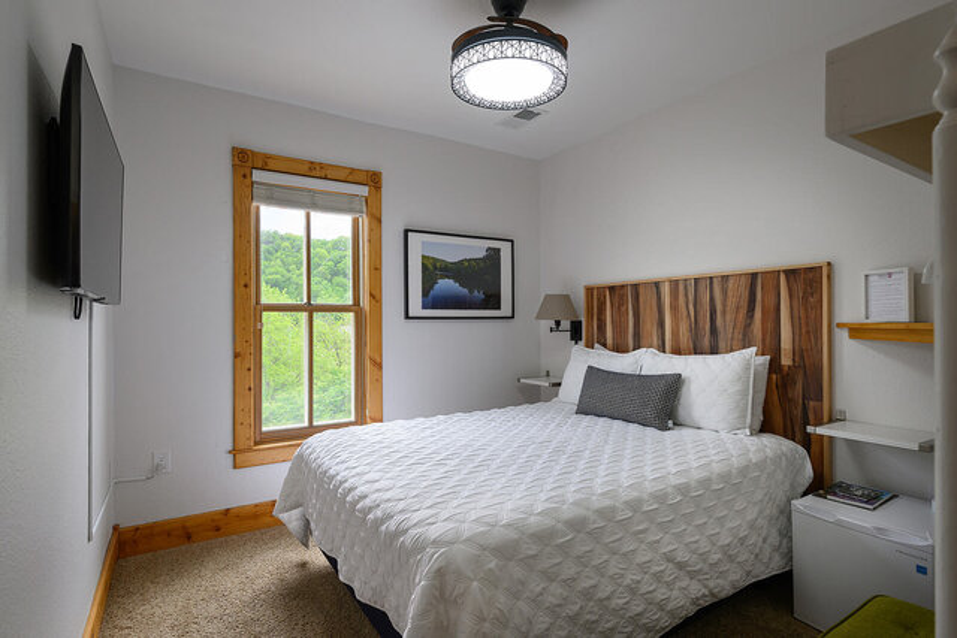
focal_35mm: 18
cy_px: 319
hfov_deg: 88.4
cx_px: 478
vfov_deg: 66.0
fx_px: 492
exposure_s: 1/25
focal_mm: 18.5
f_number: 9
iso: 800
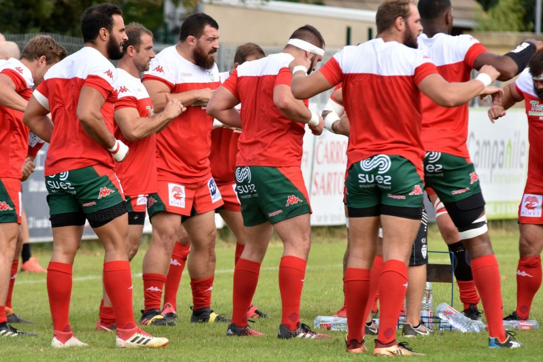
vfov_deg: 3.1
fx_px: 6785
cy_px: 181
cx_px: 272
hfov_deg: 4.6
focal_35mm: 450
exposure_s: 1/800
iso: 640
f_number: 7.1
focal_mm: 300
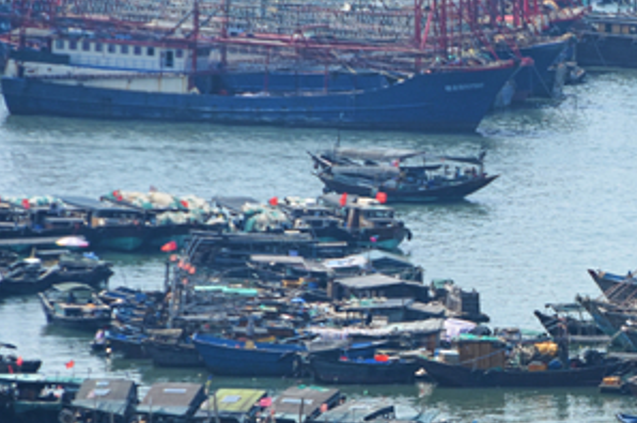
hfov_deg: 3.8
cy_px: 221
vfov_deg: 2.5
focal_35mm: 544
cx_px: 793
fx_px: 9621
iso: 200
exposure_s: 1/1250
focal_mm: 135
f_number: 5.6
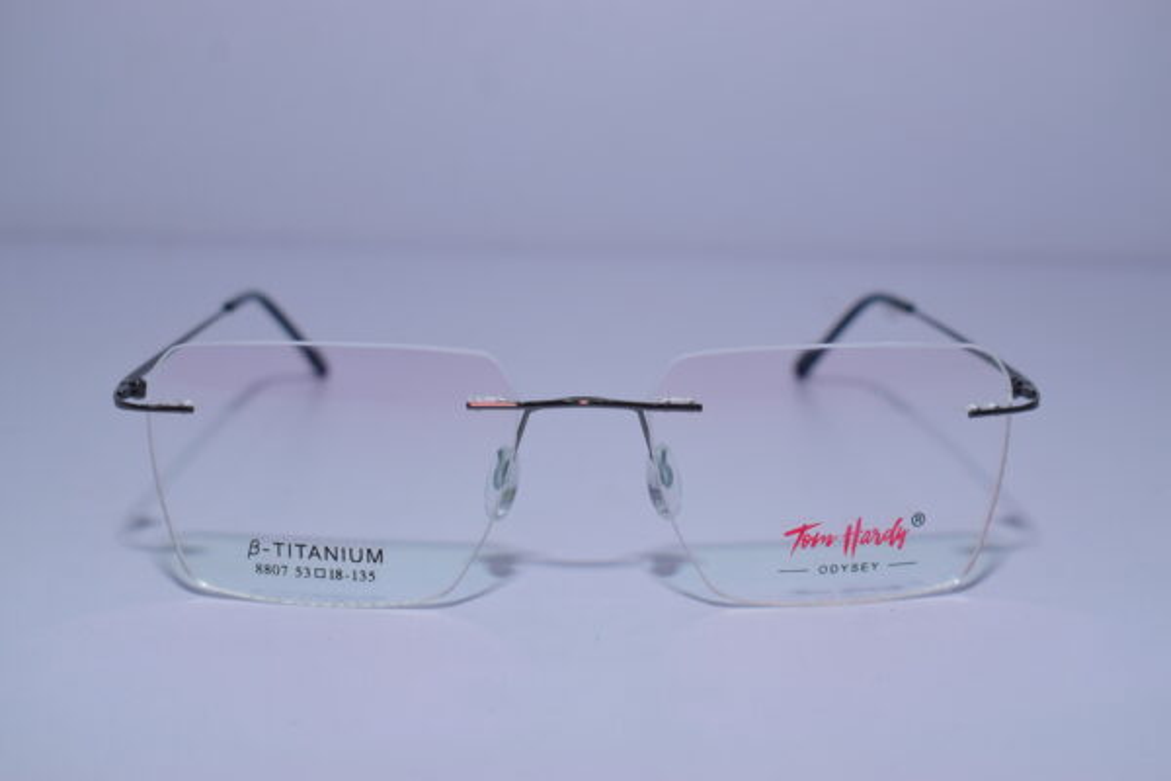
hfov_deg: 35.1
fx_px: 1854
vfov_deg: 23.8
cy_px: 390
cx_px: 586
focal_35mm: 57
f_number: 7.1
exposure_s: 1/100
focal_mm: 38
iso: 100
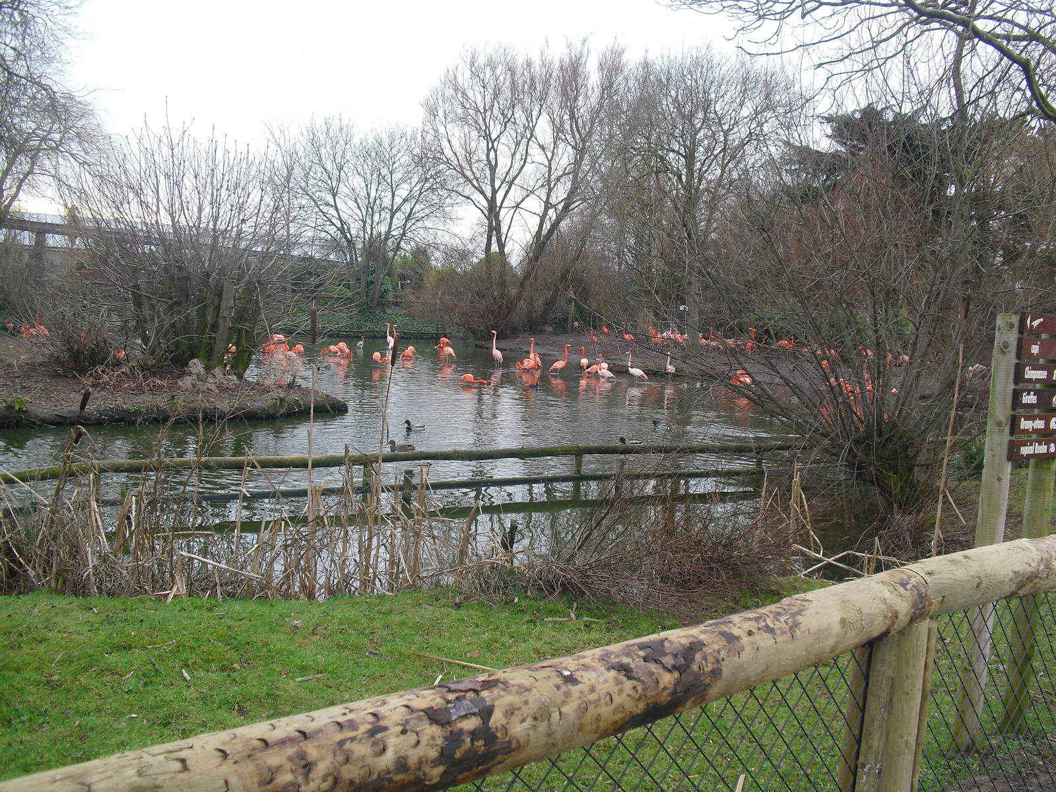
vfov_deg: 39.7
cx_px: 528
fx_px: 1098
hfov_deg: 51.4
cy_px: 396
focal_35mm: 36
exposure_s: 1/100
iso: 100
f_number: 3.1
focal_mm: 6.3
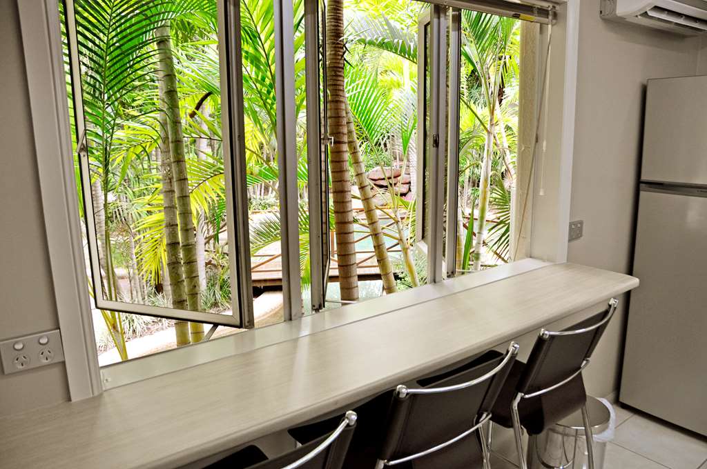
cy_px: 234
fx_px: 530
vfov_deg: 47.8
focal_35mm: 27
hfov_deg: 67.4
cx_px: 354
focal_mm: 18
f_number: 5
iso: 400
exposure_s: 1/100
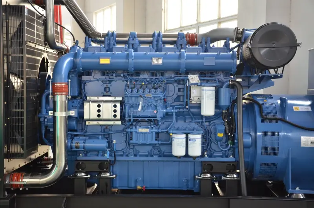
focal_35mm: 60
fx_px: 522
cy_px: 104
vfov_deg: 22.5
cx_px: 157
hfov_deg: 33.5
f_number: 4.5
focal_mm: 40
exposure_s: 1/40
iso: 1000
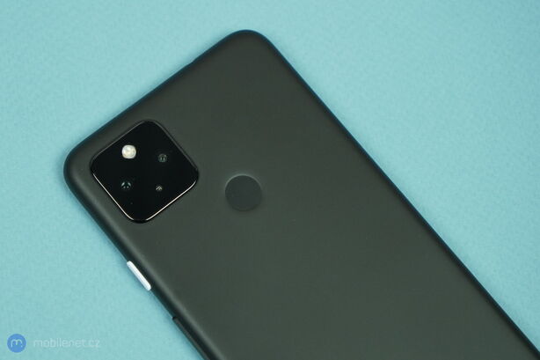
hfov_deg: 28.9
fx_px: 1050
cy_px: 180
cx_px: 270
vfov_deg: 19.4
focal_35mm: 70
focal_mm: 70
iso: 2000
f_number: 6.3
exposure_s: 1/250
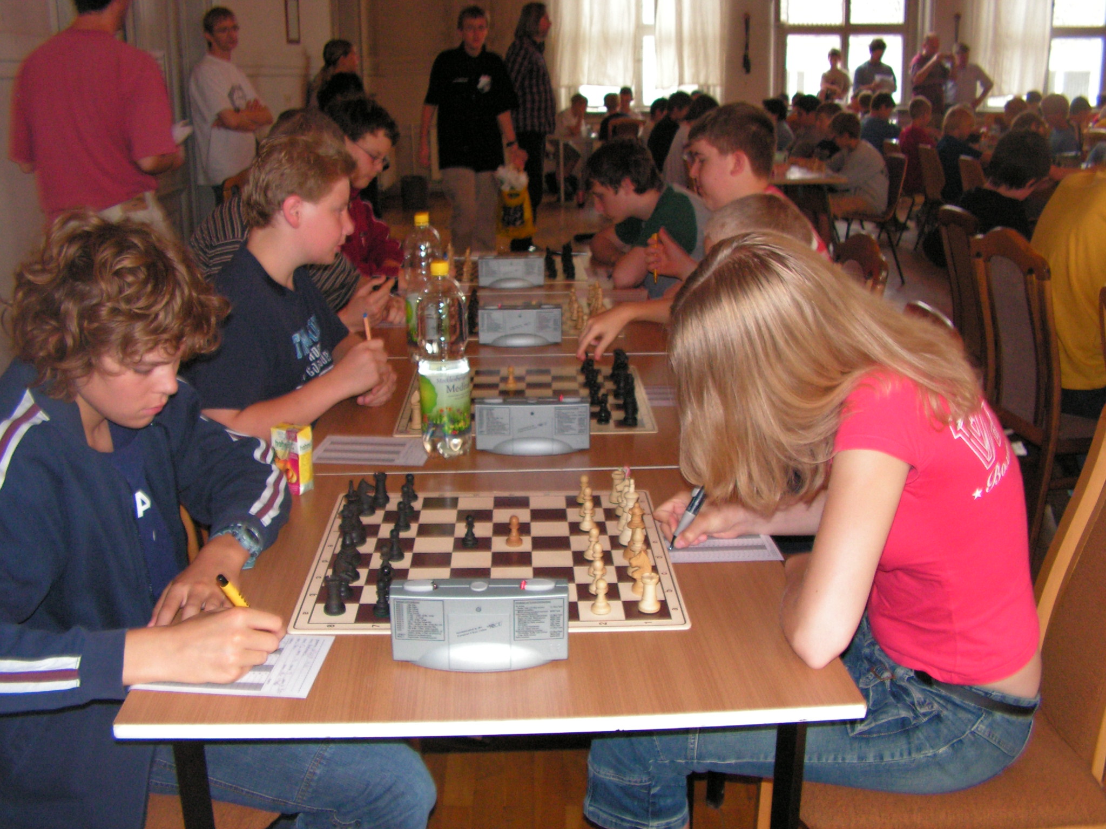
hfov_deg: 51.4
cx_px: 553
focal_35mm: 36
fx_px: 1150
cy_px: 414
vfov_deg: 39.7
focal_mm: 6
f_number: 3.2
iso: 200
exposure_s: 1/40
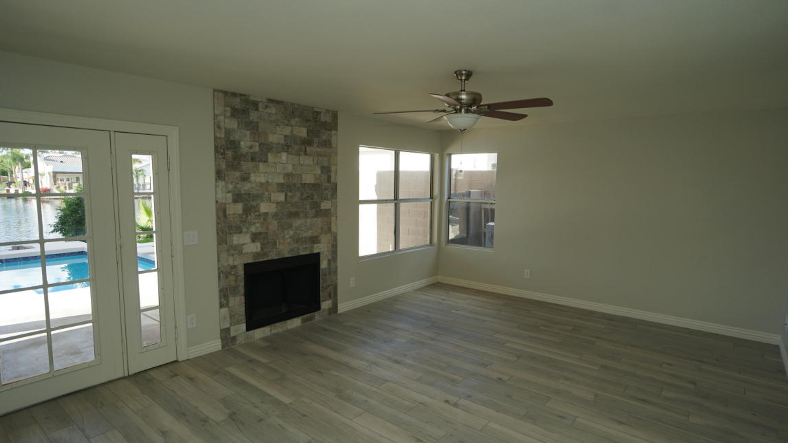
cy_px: 222
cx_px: 395
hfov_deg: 86.6
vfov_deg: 55.9
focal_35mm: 20
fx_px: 418
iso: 125
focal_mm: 19
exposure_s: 1/60
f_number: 4
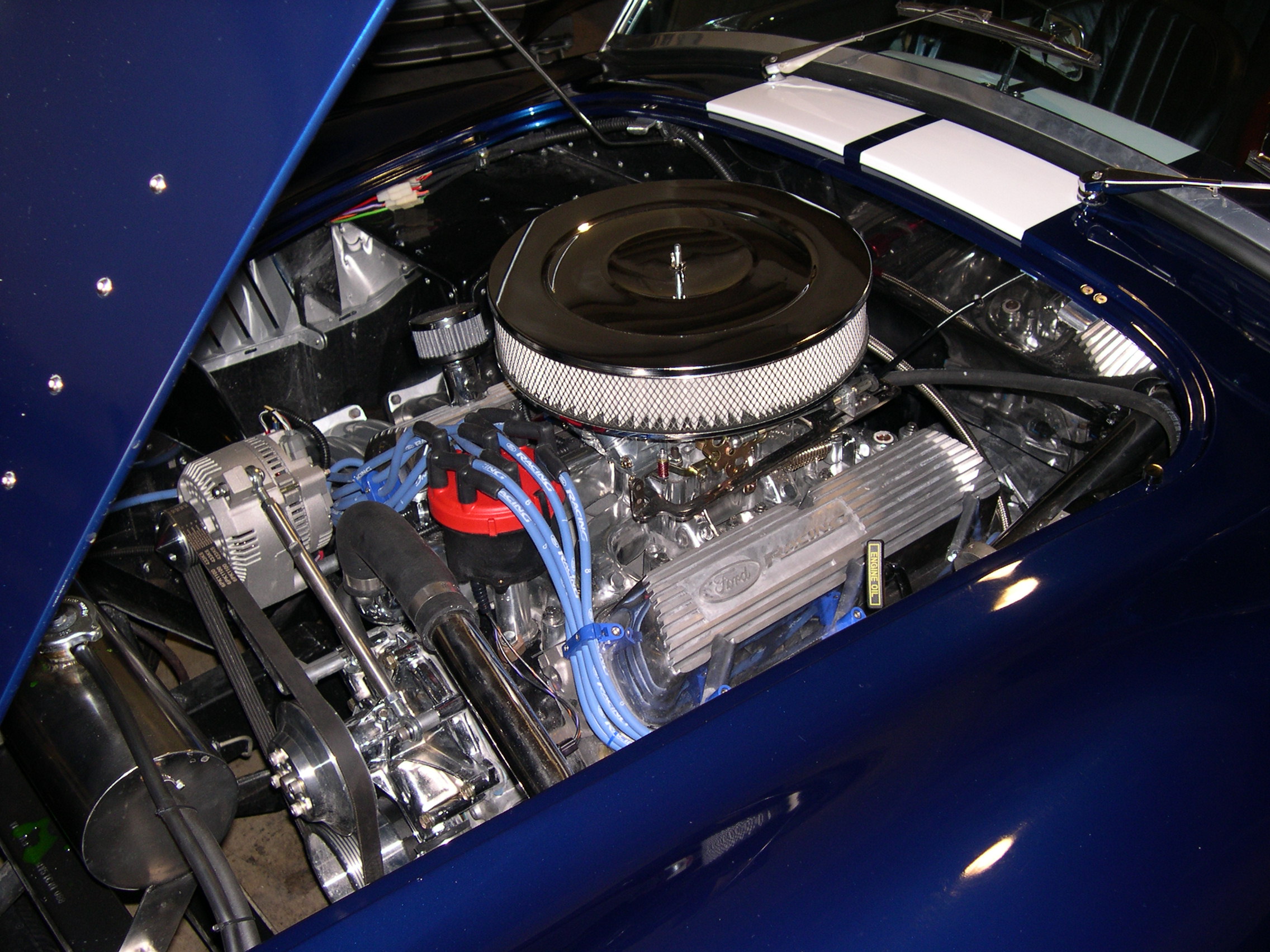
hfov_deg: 49.0
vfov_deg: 37.7
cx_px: 635
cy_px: 476
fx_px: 1394
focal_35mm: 38
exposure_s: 1/60
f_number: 2.8
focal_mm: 8
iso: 100
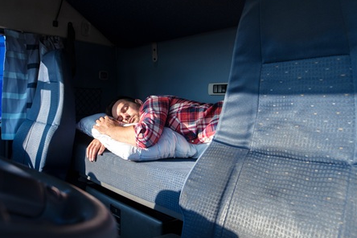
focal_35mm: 27
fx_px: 268
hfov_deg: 66.9
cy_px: 125
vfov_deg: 47.9
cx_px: 146
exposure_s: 1/400
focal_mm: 20
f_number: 5
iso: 250
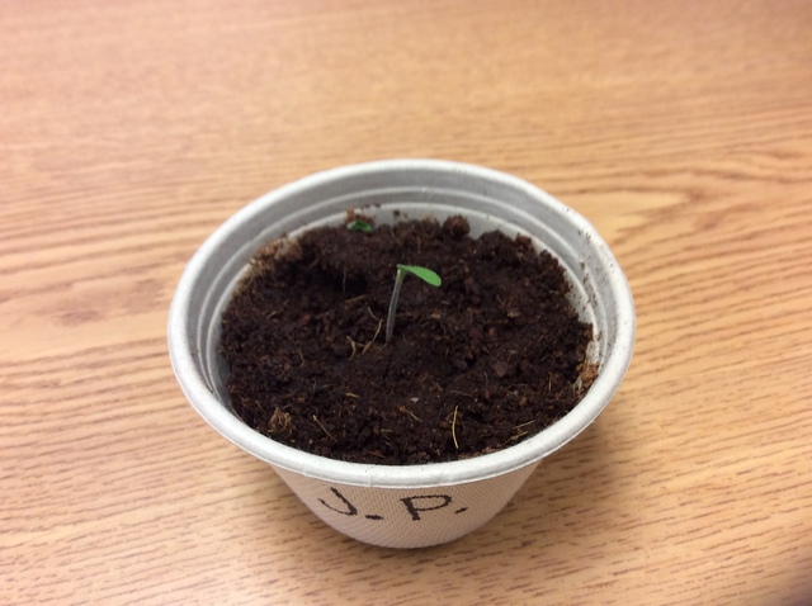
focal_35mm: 32
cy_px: 303
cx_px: 406
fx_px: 750
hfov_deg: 56.9
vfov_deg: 44.1
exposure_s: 1/24
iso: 64
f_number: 2.4
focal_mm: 3.3
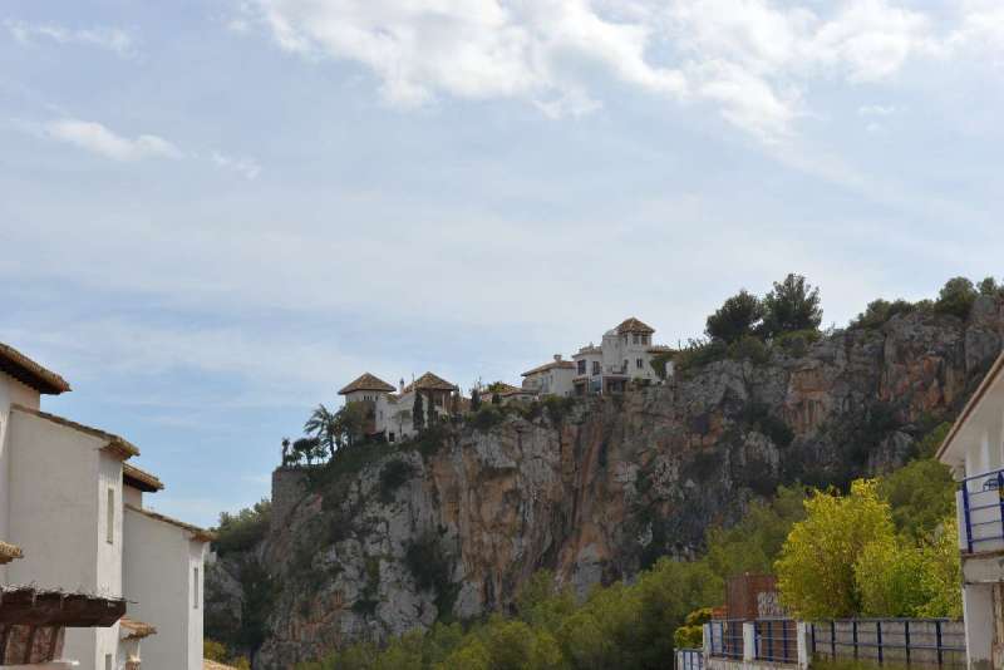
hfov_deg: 28.8
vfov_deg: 19.5
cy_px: 335
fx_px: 1953
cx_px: 502
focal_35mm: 70
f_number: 11
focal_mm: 70
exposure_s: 1/800
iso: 250
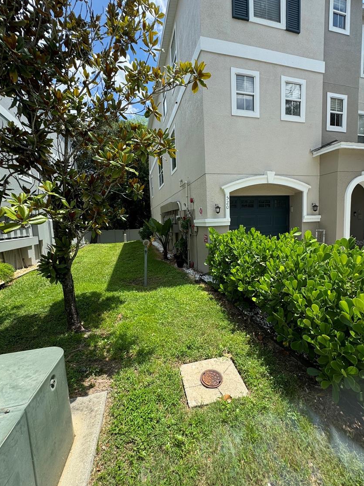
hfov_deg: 81.7
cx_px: 189
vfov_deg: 98.2
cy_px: 242
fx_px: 210
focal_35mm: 15
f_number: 2.2
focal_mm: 2.22
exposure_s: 1/868
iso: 40
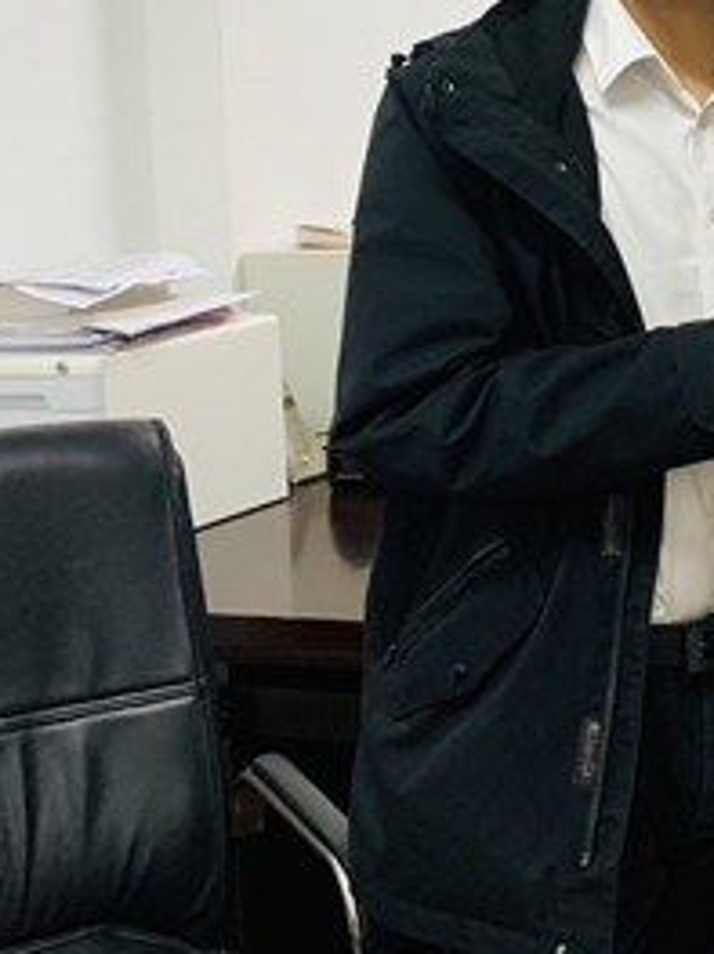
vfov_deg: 24.2
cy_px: 160
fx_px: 2174
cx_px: 1258
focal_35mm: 79
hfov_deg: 16.0
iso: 125
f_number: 1.8
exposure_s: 1/60
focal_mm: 4.25
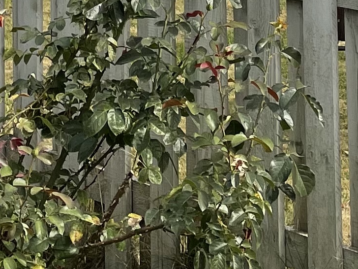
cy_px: -451
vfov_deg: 8.9
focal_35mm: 144
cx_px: 123
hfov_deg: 13.7
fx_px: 1489
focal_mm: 4.2
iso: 32
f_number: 1.6
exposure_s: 1/3731
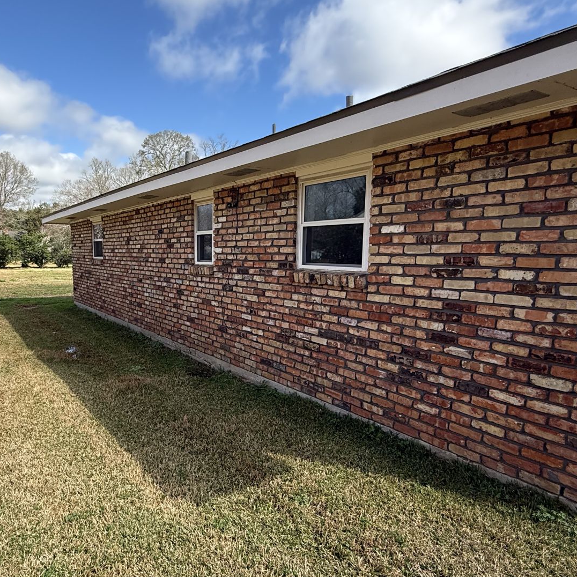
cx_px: 228
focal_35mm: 23
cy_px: 306
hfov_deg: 66.6
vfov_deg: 67.2
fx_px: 434
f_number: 2.2
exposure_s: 1/901
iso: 50
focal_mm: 2.22
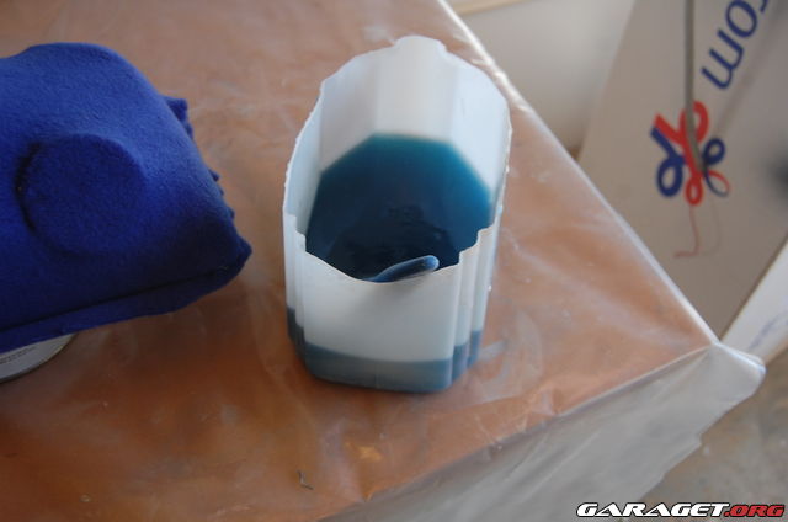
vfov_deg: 31.8
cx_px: 394
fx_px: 917
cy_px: 261
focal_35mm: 42
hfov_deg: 46.5
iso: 400
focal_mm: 28
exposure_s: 1/80
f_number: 4.5
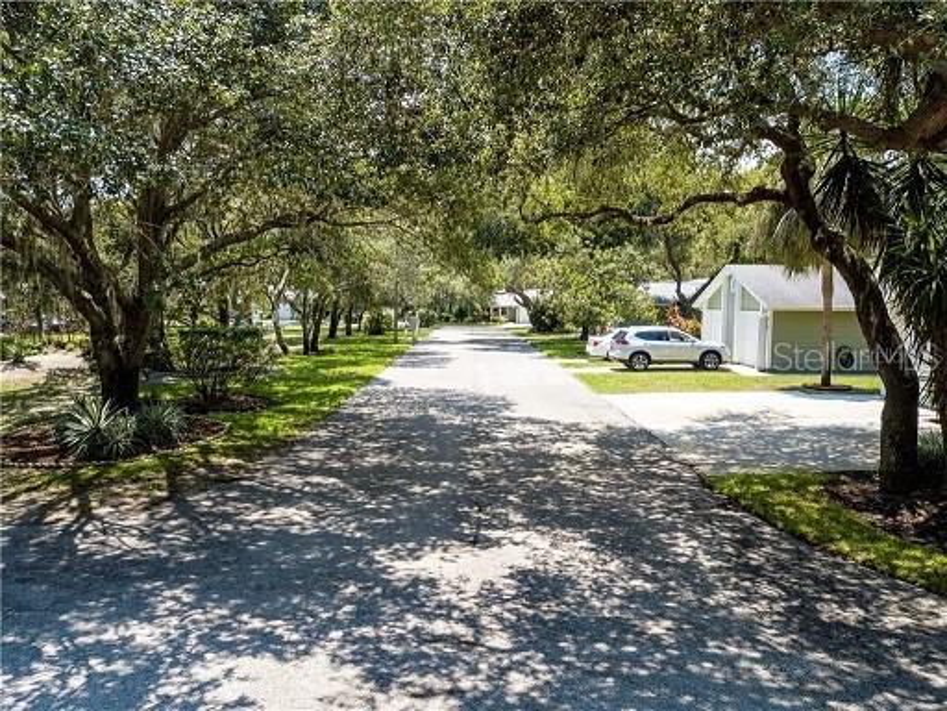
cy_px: 356
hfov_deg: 67.3
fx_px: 711
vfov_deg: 53.1
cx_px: 474
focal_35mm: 26
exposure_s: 1/730
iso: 100
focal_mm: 4.73
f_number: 2.2
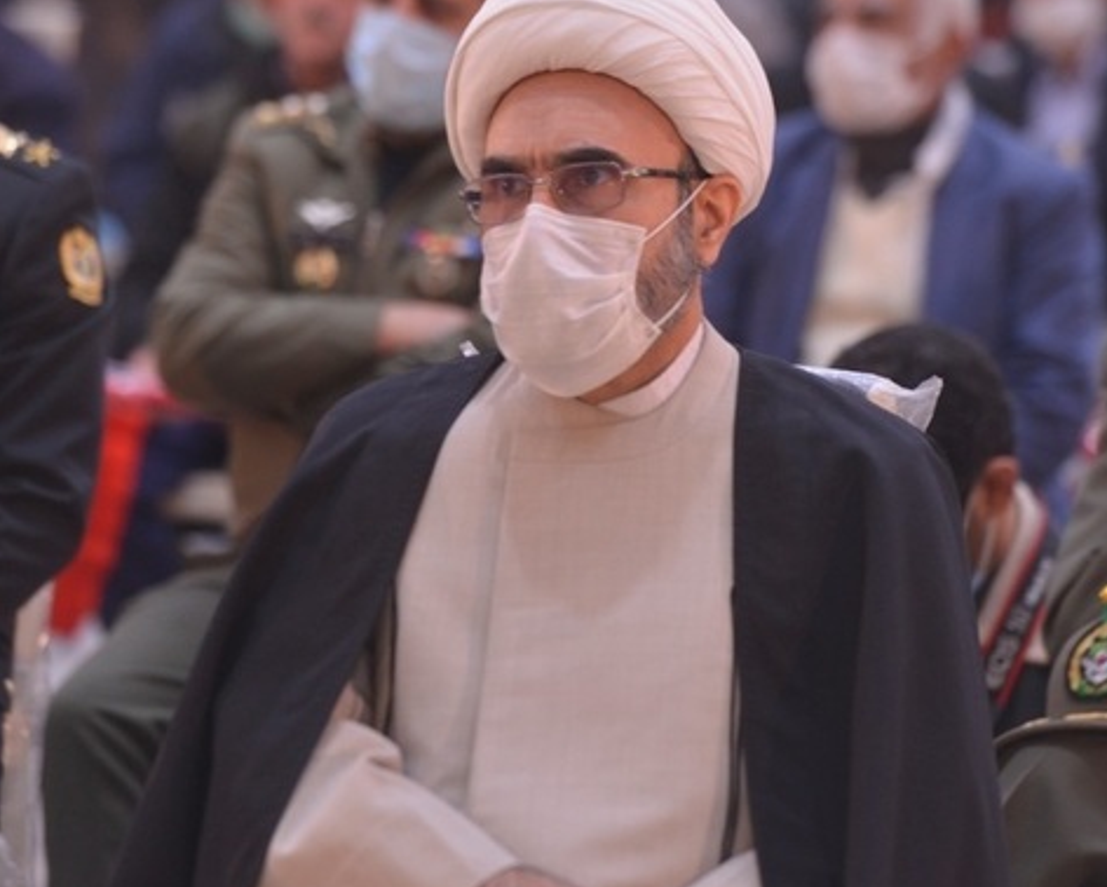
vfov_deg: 4.9
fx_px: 10423
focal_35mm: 318
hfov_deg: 6.1
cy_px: 436
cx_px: 485
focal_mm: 200
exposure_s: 1/50
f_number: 4
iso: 1000
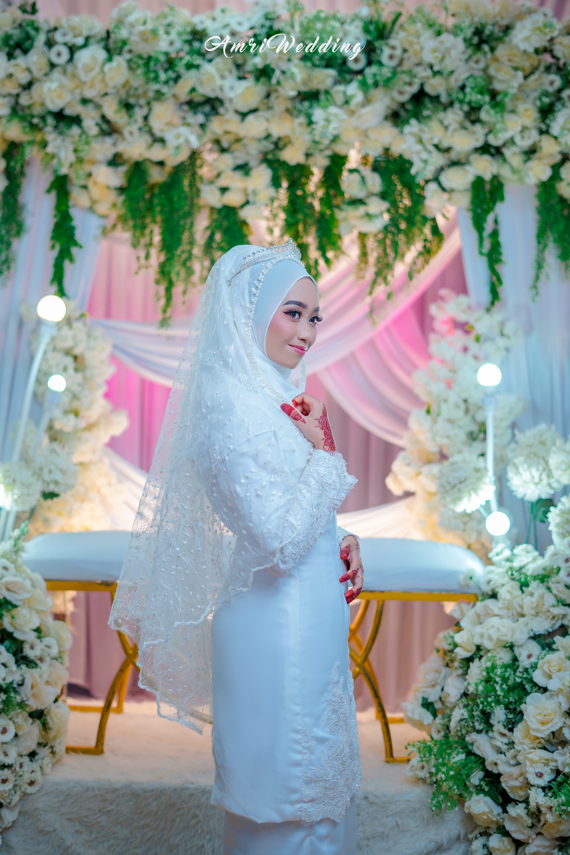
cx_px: 285
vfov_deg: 39.6
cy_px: 428
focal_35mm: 50
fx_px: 1187
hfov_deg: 27.0
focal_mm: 50
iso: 125
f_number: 1.8
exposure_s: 1/100
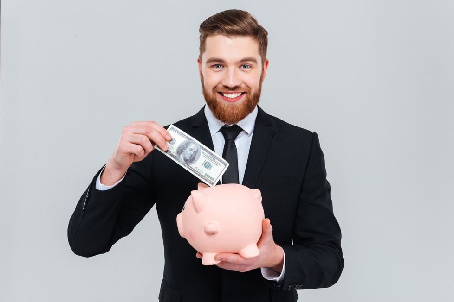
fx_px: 580
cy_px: 152
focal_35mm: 46
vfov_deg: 29.2
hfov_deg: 42.7
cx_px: 232
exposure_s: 1/160
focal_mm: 45
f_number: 8
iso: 100
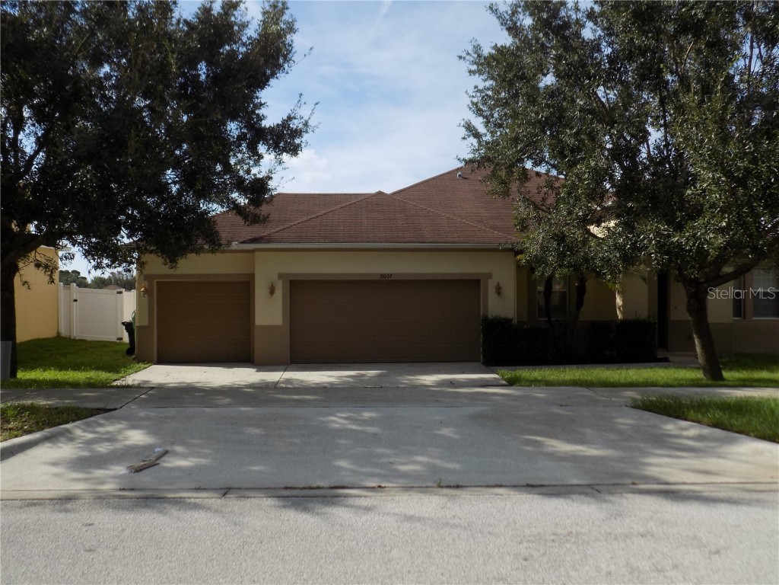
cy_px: 292
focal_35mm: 30
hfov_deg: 60.0
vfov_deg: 46.8
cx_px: 390
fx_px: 675
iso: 80
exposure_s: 1/800
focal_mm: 5.3
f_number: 3.3
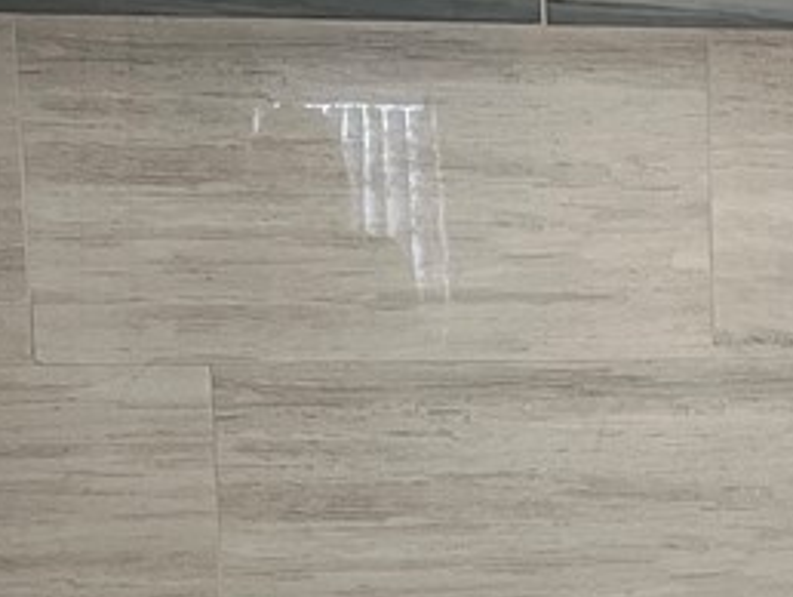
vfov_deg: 14.1
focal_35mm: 103
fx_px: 2362
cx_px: 818
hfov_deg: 18.5
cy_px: 625
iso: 160
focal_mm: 5.1
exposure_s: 1/60
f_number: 1.6
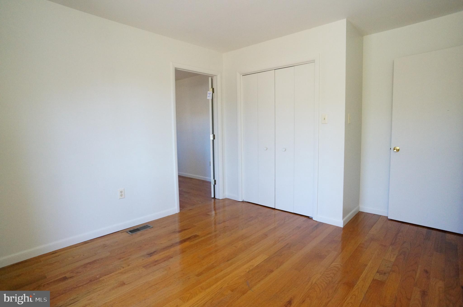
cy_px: 154
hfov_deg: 73.8
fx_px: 308
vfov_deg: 53.0
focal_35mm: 24
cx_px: 232
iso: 2500
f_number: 4
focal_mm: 16
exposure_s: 1/60
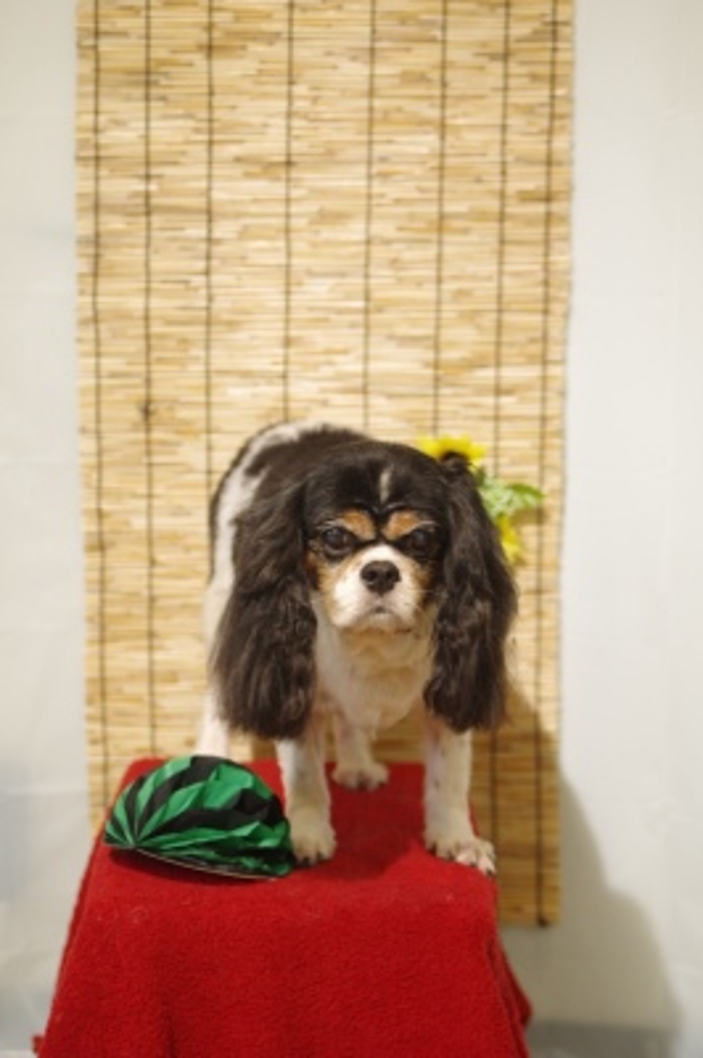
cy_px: 529
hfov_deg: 16.6
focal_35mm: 82
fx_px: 2406
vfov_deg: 24.8
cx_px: 352
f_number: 2.8
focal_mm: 55
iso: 320
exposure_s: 1/80
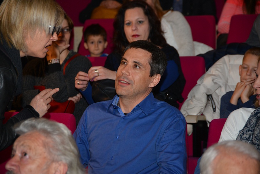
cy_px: 87
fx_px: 867
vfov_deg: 11.4
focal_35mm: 120
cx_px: 130
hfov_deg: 17.1
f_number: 5.6
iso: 1250
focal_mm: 120
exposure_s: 1/60
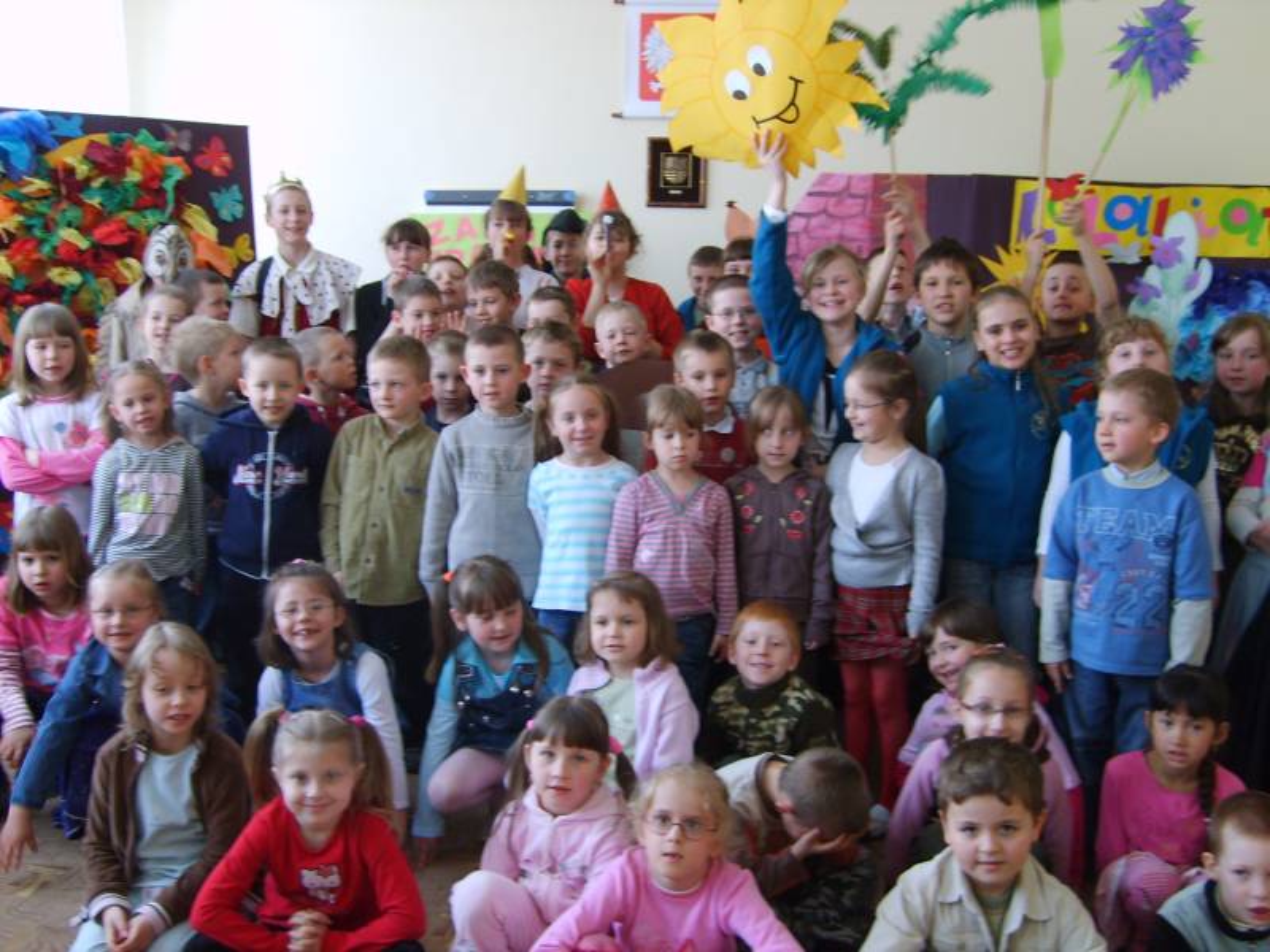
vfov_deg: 40.7
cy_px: 476
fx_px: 1284
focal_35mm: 35
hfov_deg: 52.6
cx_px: 635
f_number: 2.8
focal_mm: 5.8
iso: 133
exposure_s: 1/30
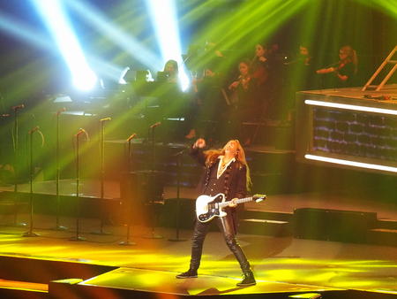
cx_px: 198
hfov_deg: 7.3
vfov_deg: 5.5
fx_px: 3098
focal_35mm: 270
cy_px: 150
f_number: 2.8
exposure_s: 1/125
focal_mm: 56.7
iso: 800
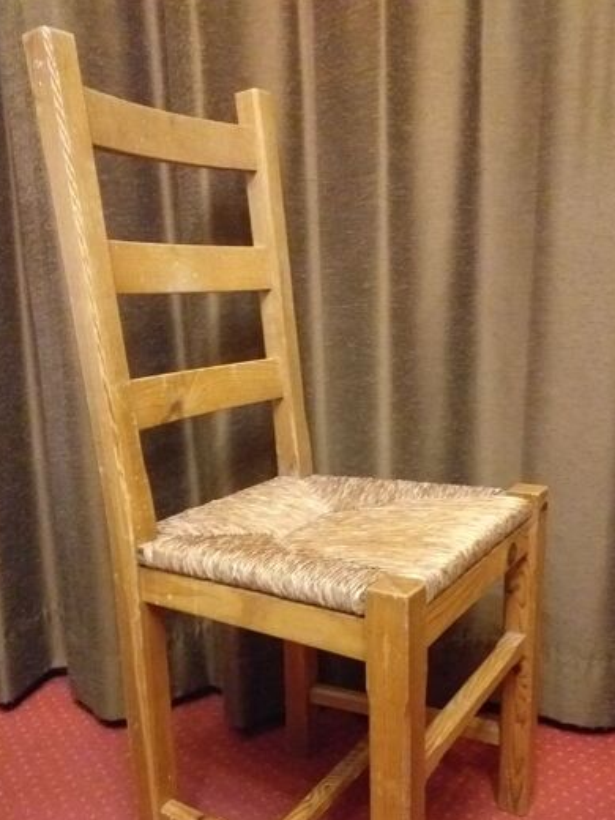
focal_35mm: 32
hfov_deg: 44.1
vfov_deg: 56.3
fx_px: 758
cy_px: 498
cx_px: 342
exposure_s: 1/17
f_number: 1.9
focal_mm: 3.6
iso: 1000
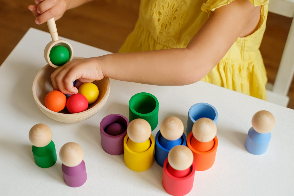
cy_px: 94
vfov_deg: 21.6
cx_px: 134
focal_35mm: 63
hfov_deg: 31.9
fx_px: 514
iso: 320
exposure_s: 1/200
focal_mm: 35
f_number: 2.5
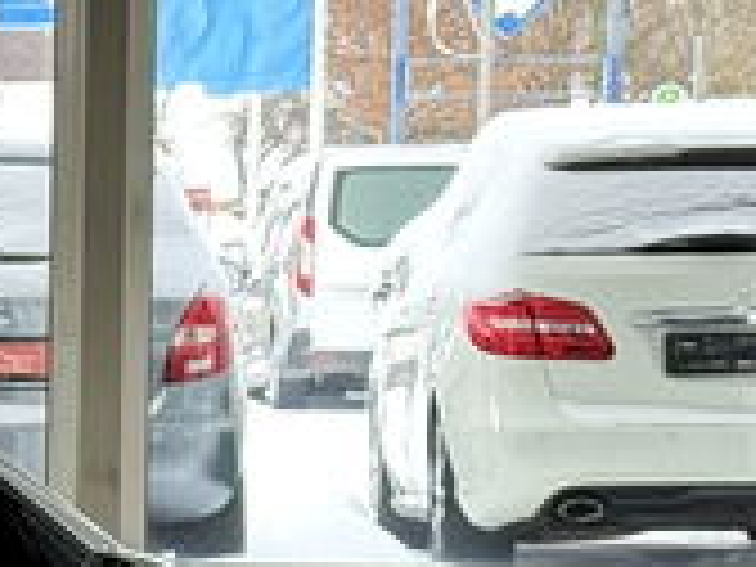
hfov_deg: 8.4
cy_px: 504
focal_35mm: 219
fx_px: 4783
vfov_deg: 6.8
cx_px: -896
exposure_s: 1/527
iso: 64
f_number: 1.78
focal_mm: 6.76
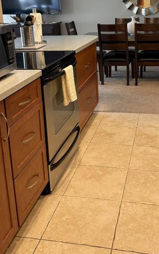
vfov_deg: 44.1
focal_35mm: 44
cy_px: 70
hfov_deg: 29.1
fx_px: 305
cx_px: 101
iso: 160
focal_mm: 6.76
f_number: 1.78
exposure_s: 1/60
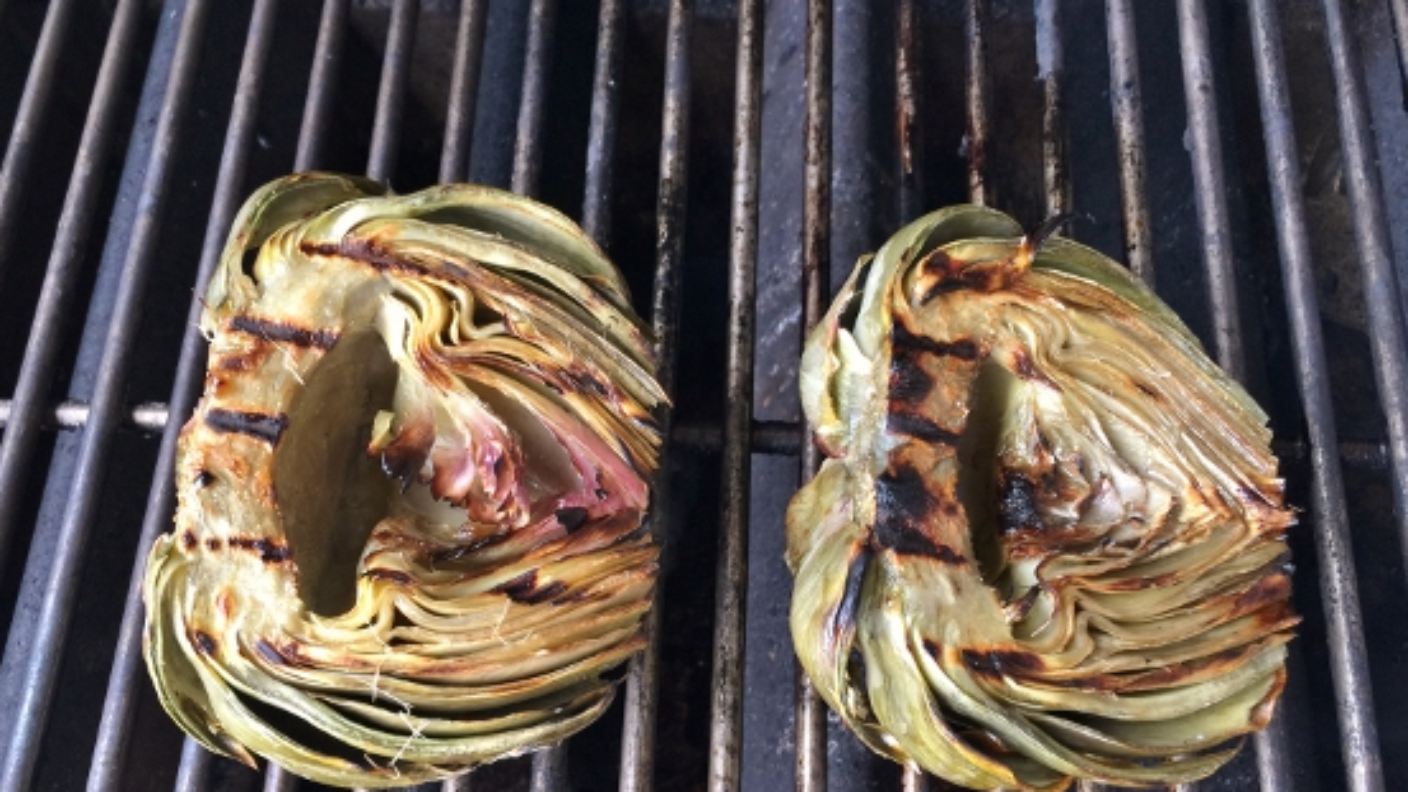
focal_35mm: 32
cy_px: 499
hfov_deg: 61.0
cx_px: 708
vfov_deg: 36.4
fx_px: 1195
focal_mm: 4.15
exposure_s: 1/15
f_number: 2.2
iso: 32
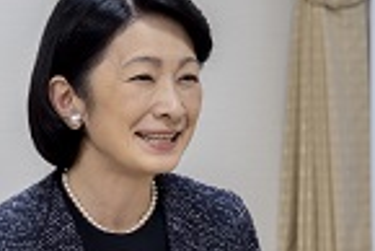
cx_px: 225
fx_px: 2294
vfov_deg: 6.3
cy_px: 184
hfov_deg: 9.3
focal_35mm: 220
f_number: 5.6
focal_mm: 80
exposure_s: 1/125
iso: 1000
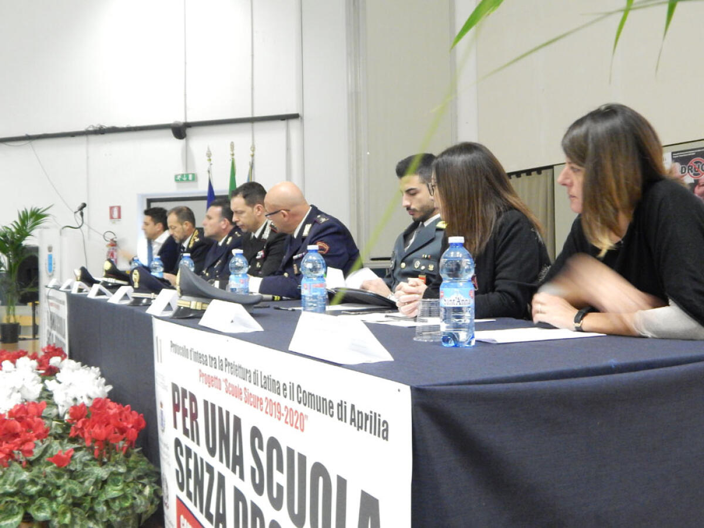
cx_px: 352
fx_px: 712
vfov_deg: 40.7
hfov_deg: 52.6
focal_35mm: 35
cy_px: 264
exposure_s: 1/5
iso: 800
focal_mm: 6.1
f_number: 3.3
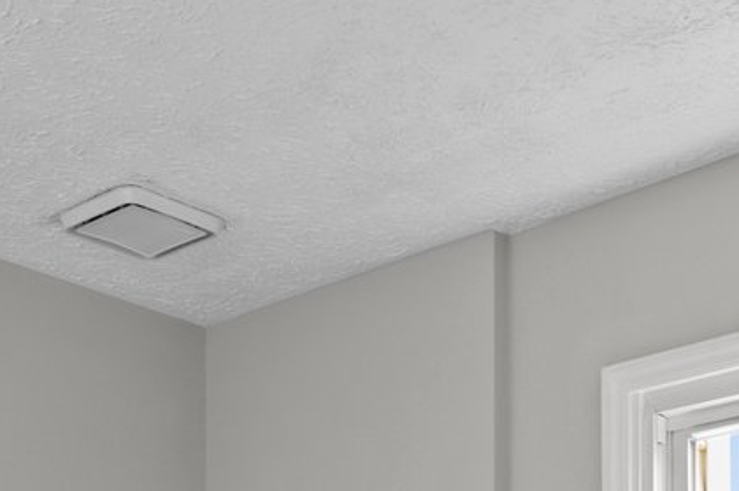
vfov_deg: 15.1
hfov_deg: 27.6
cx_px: 462
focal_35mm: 73
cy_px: 978
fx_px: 1497
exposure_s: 1/20
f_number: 7.1
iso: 400
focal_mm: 15
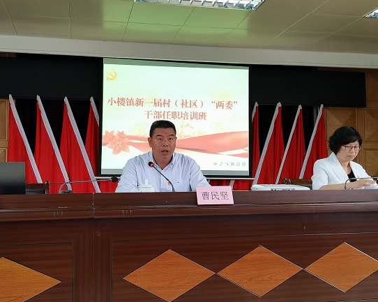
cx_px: 182
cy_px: 151
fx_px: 447
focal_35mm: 40
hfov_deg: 45.8
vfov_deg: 37.3
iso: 160
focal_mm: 5.58
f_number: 1.8
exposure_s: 1/50
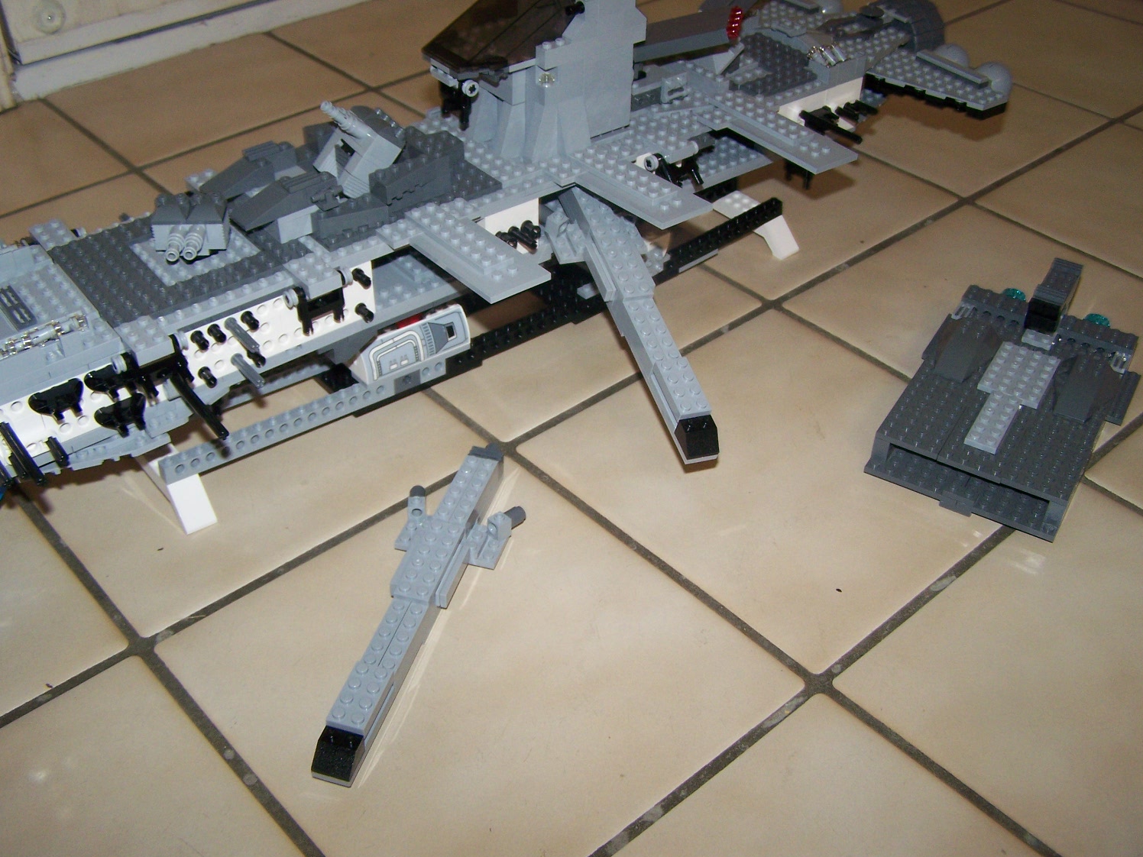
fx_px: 1255
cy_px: 428
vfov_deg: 37.7
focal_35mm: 38
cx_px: 572
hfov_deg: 49.0
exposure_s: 1/60
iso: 160
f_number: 2.8
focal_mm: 6.3
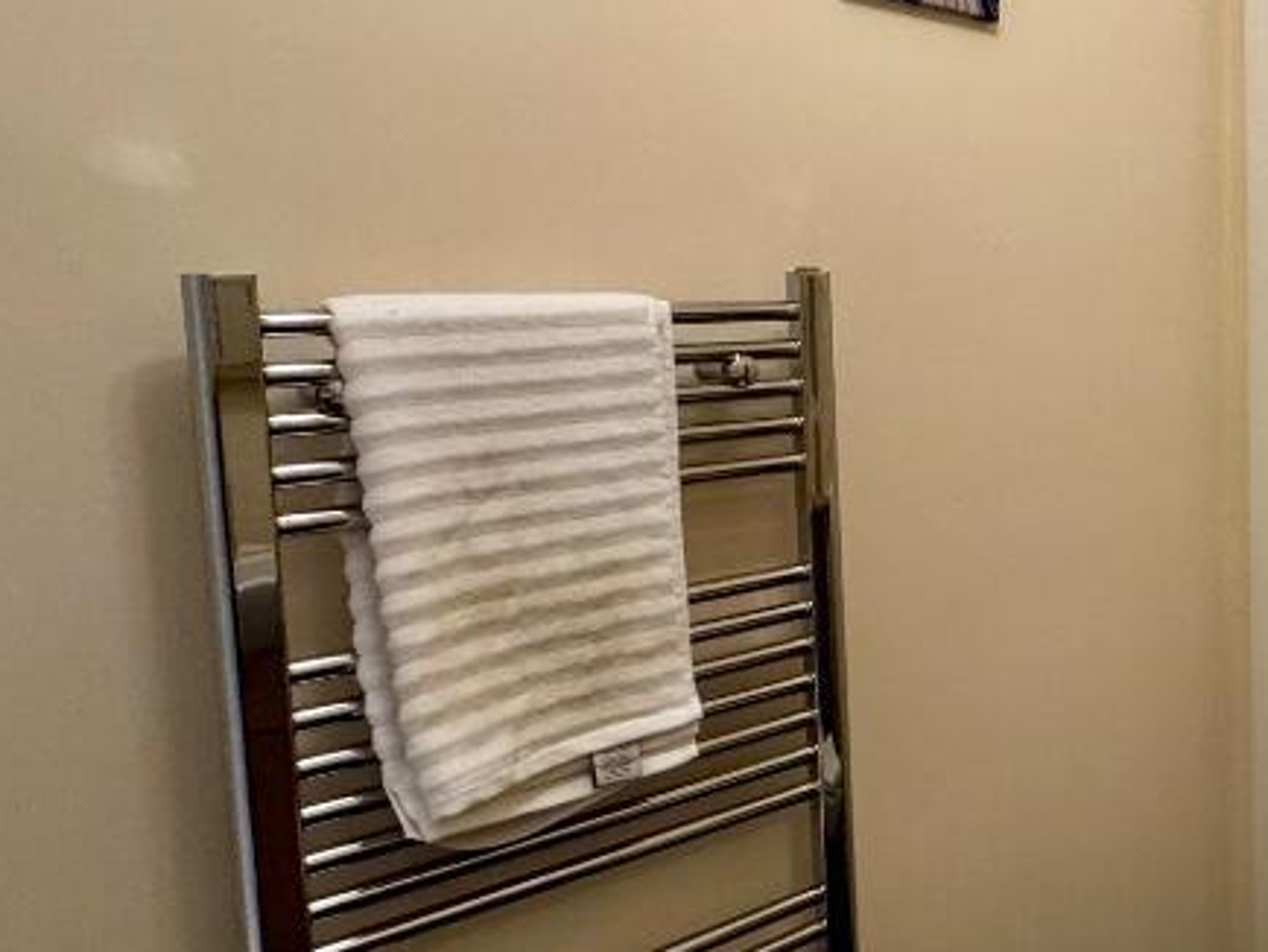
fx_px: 1209
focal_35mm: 33
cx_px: 1437
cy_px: 368
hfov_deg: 41.9
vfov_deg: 42.7
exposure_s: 1/50
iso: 250
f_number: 2.2
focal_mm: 2.22
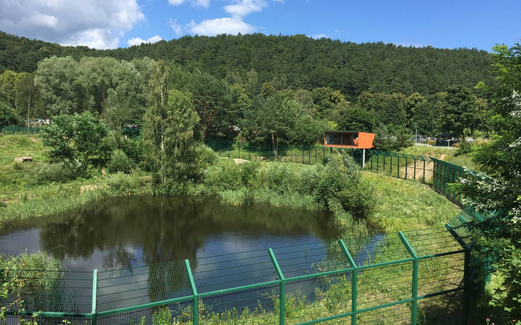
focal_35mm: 31
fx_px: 440
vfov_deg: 40.6
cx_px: 260
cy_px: 157
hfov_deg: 61.2
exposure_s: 1/1319
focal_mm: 4.15
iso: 32
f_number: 2.2
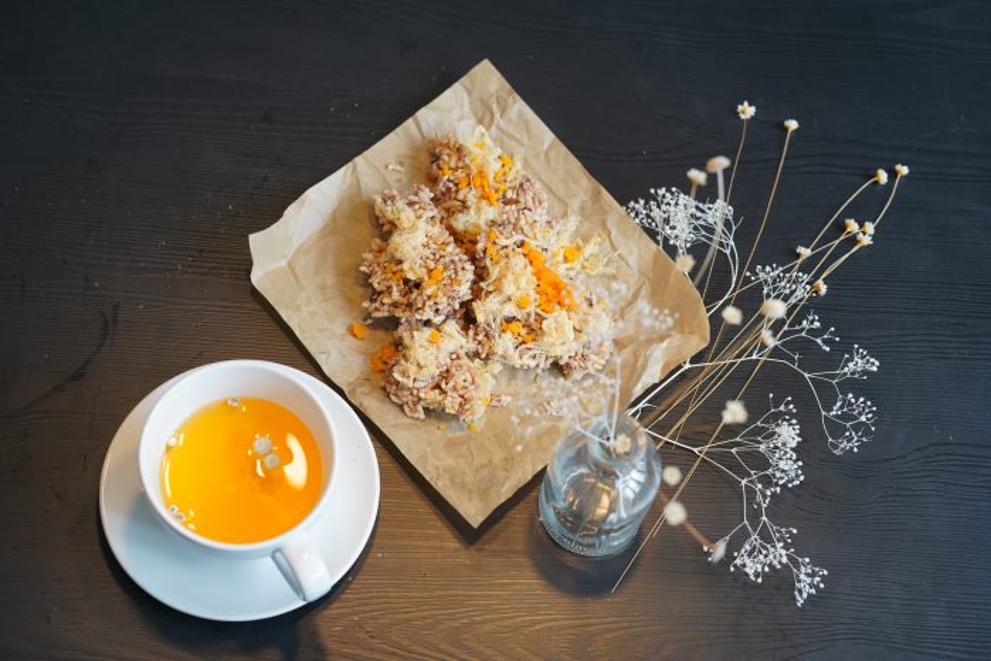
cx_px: 496
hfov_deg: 29.2
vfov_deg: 19.7
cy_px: 330
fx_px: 1899
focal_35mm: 69
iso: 640
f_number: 4
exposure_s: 1/160
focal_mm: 69
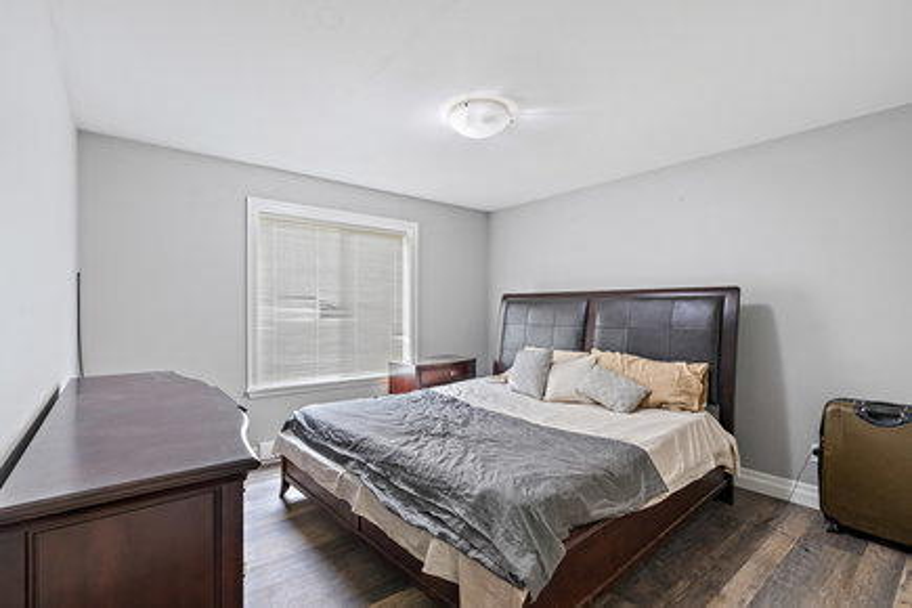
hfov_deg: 96.7
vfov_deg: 73.7
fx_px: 405
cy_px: 304
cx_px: 456
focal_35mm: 16
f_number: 7.1
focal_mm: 16
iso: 320
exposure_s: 1.3
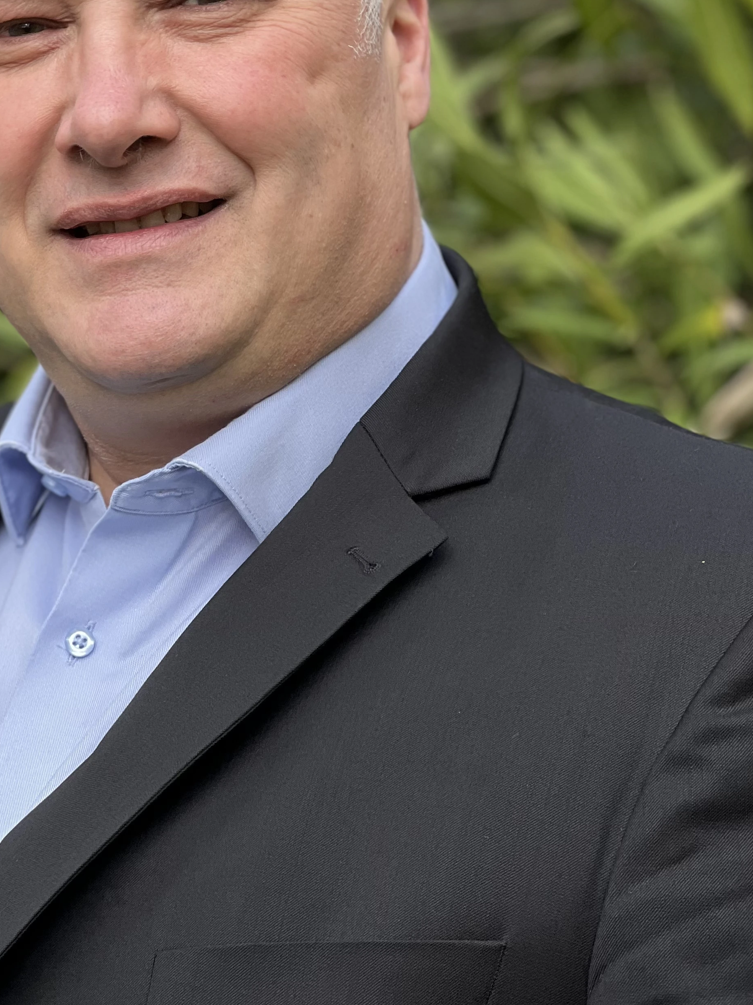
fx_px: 3654
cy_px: 185
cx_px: 190
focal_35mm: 126
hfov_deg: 11.7
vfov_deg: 15.5
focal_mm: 9
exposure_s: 1/172
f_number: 2.8
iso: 25
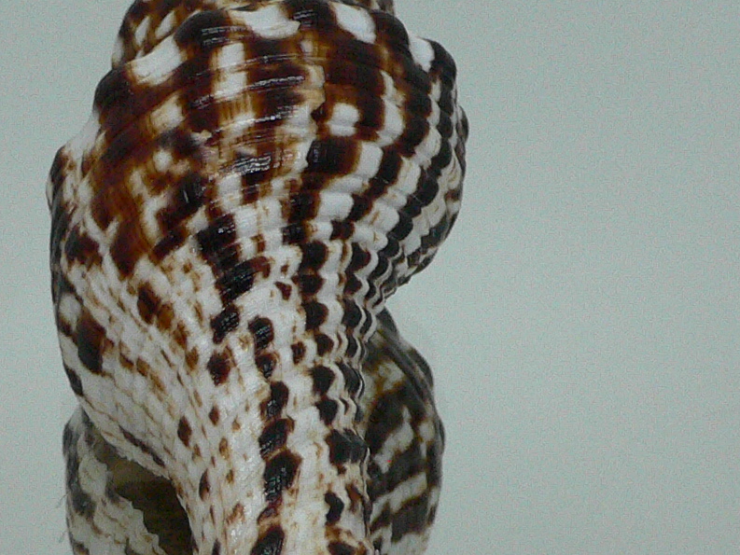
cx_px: 284
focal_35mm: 89
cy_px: 322
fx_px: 1903
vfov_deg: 16.6
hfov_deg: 22.0
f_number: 2.8
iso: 200
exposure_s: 1/60
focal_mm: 4.6
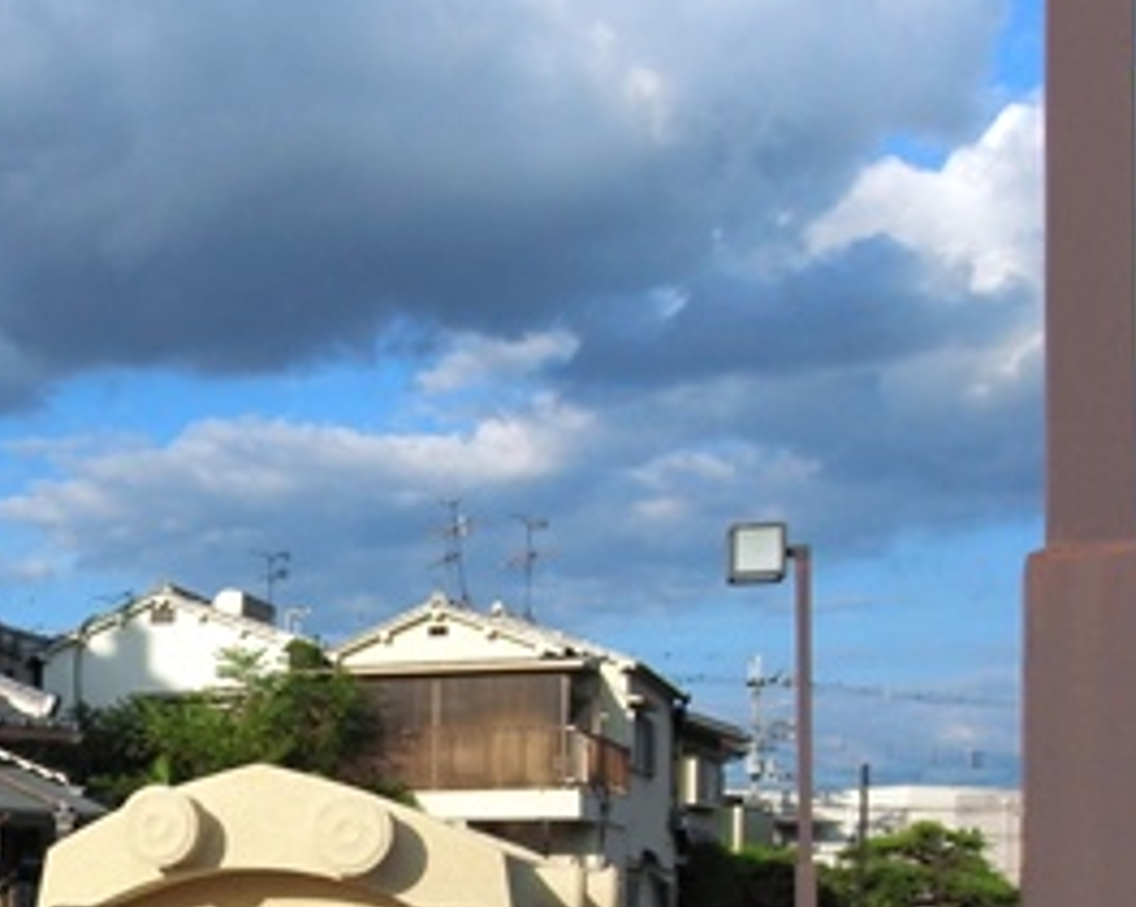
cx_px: -9
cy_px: 937
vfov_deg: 24.8
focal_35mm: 58
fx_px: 1949
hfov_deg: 30.2
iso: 800
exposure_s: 1/1600
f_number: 11
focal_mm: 13
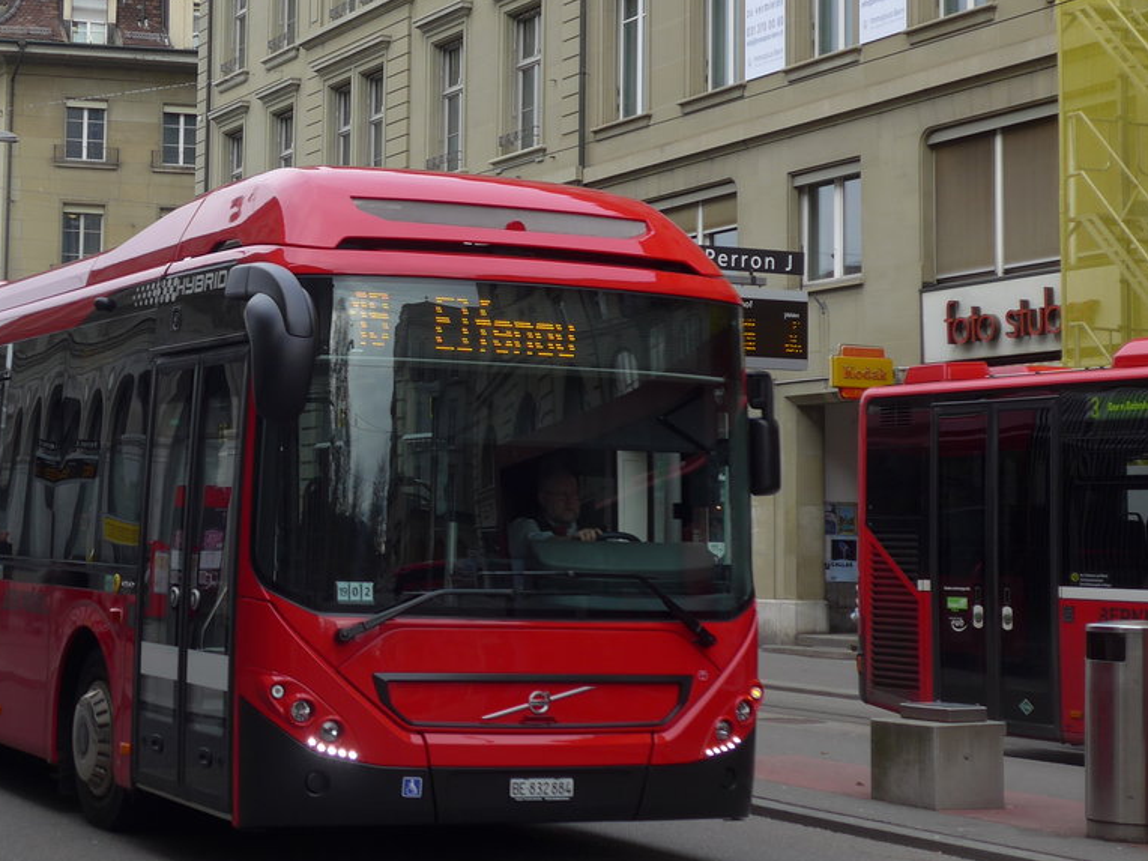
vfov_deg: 19.1
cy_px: 334
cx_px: 302
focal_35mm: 77
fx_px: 2554
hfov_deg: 25.1
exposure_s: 1/250
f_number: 3.2
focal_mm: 10.1
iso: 100
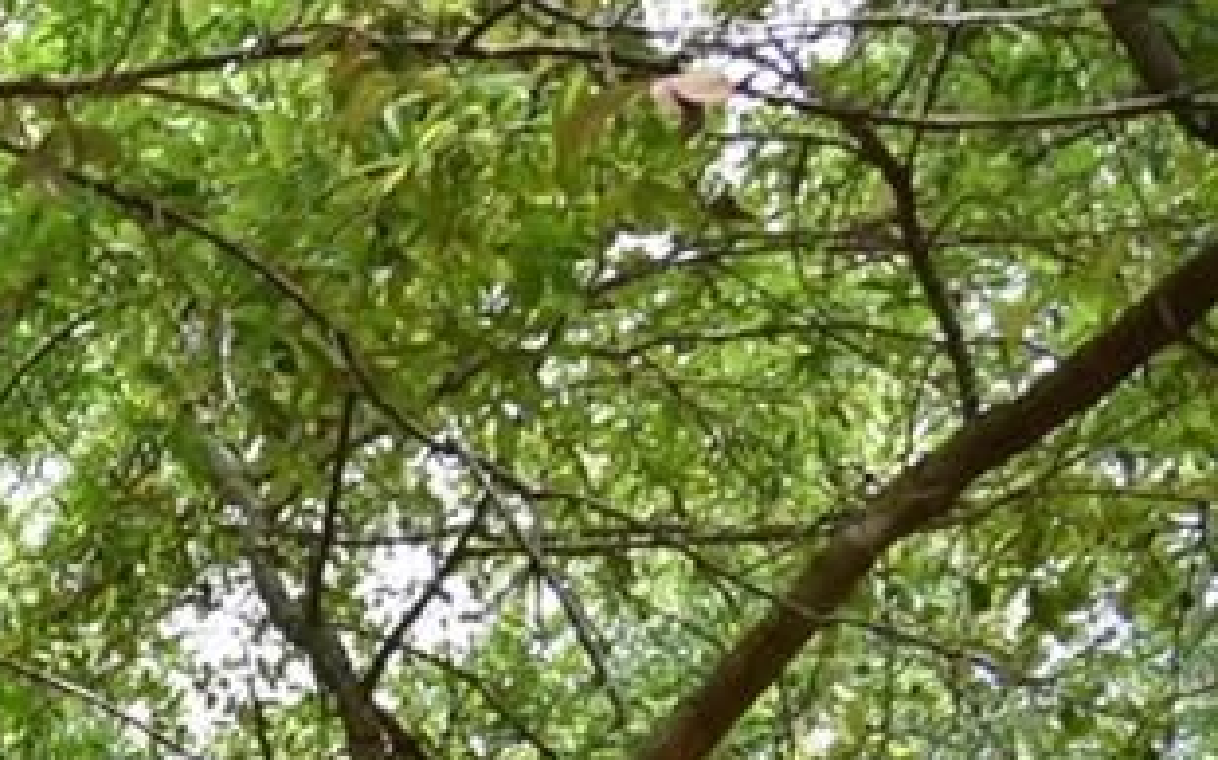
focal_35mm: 126
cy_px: 1898
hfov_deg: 12.3
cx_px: -1892
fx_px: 4180
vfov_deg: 9.2
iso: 1250
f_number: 8
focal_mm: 24
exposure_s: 1/250
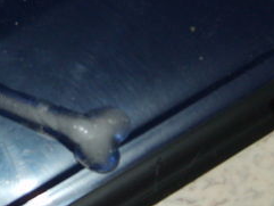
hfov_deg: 20.9
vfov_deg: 15.9
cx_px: 70
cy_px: 98
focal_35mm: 93
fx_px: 737
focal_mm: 5.8
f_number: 2.8
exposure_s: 1/45
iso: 100
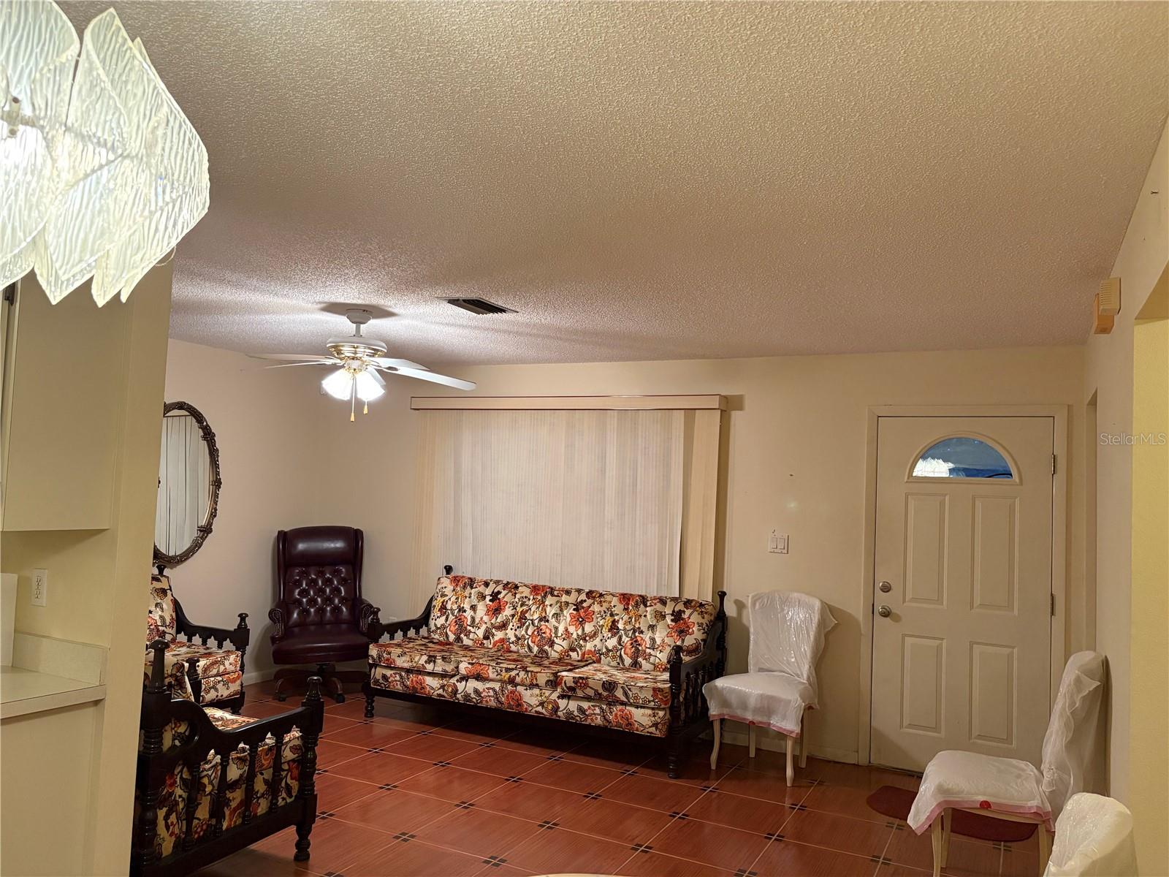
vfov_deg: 53.1
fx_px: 878
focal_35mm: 26
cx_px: 584
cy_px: 438
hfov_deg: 67.3
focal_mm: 5.96
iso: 320
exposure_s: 1/60
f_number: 1.6
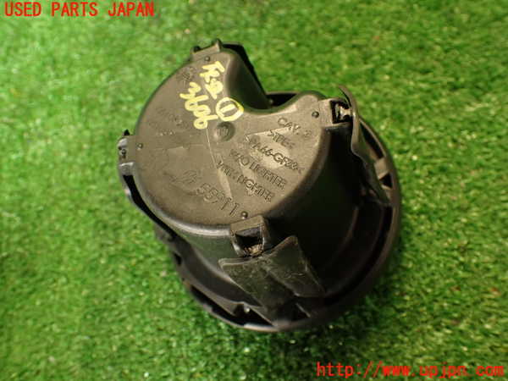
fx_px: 470
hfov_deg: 56.8
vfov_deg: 44.2
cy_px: 190
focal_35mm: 32
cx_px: 254
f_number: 2.4
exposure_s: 1/30
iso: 320
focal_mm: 5.79
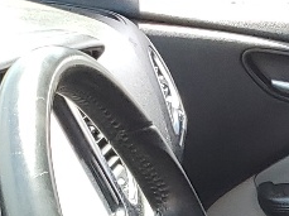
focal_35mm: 182
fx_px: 1517
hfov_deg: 10.3
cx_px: 493
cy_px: 536
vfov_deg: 7.5
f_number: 1.5
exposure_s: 1/333
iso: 50
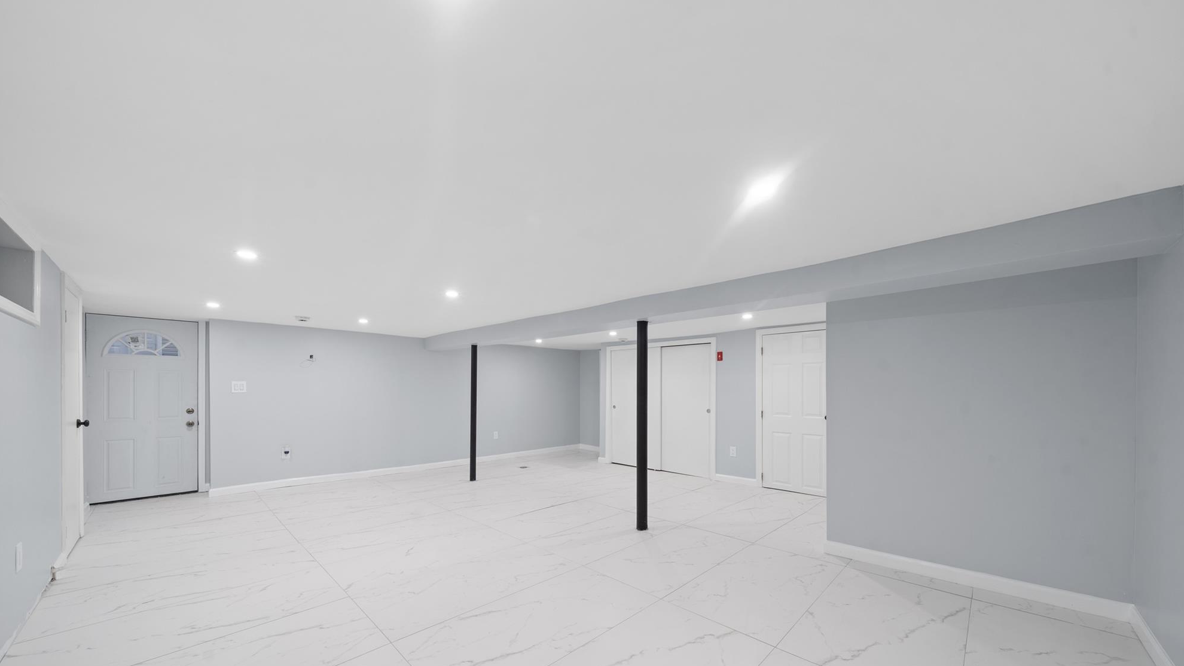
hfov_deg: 110.8
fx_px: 408
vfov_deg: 77.7
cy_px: 393
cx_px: 582
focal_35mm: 13
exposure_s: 1/3
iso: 250
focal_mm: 12
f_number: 8
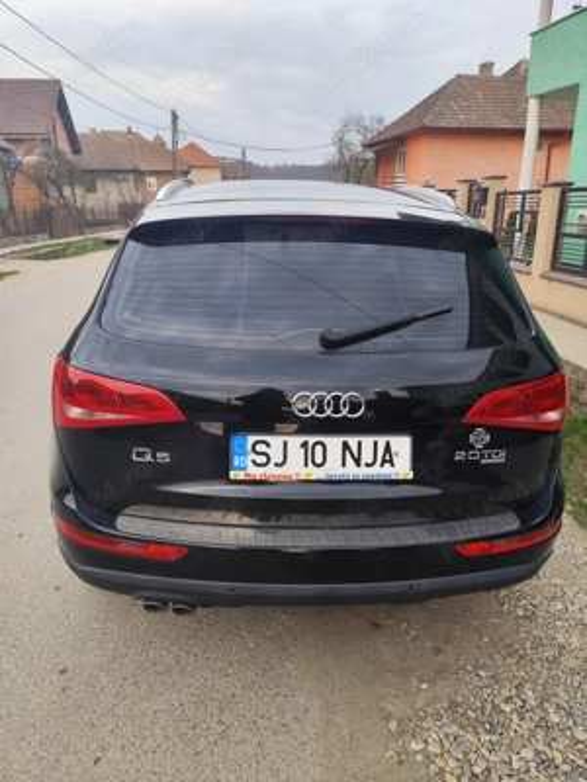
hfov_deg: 58.9
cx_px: 294
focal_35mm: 23
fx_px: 520
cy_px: 391
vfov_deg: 73.9
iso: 50
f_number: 1.65
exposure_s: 1/100
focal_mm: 6.19
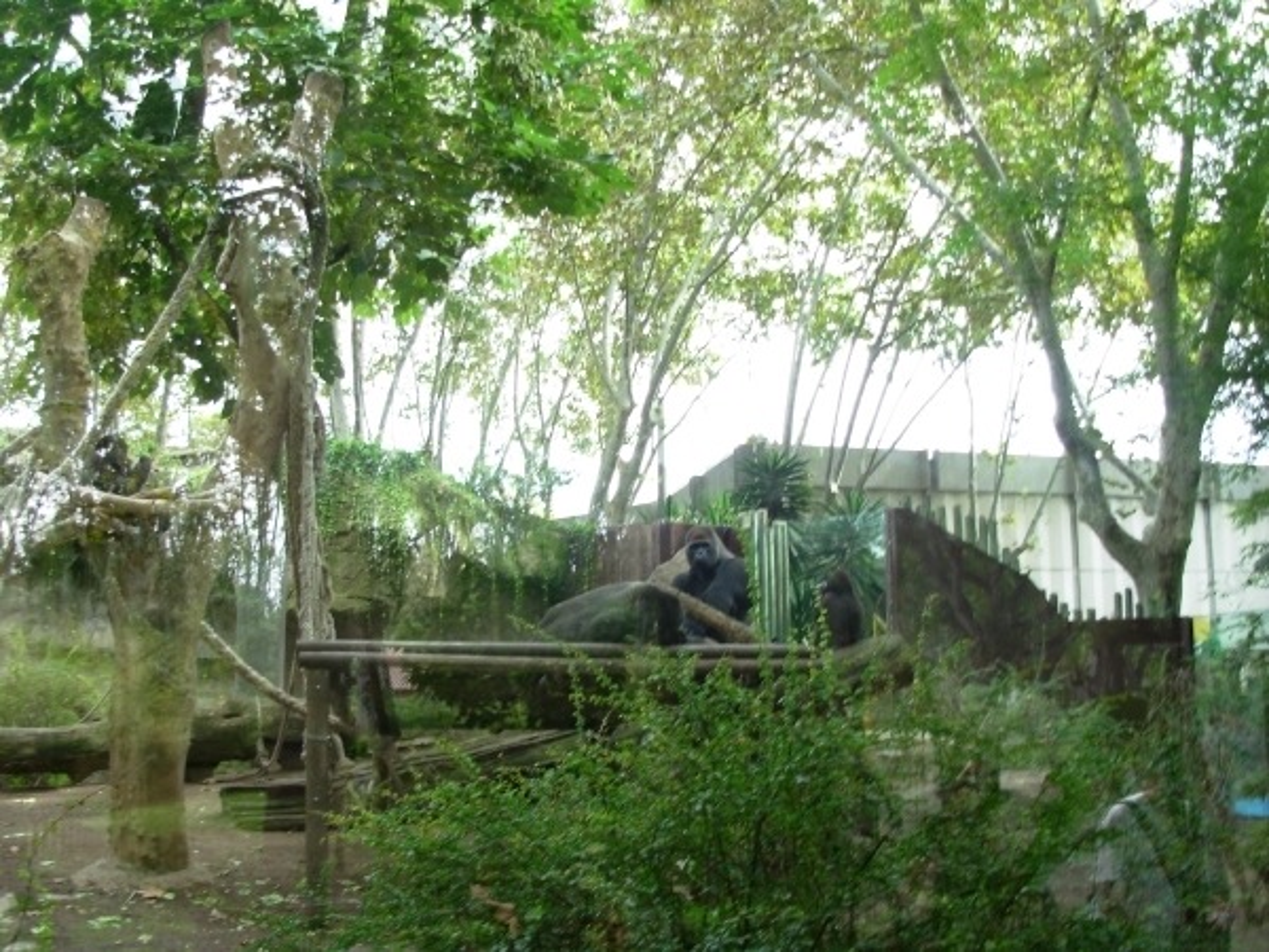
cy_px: 476
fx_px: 1393
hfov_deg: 49.0
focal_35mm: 38
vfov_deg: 37.7
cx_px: 634
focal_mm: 6.3
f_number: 2.9
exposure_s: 1/49.4
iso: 50
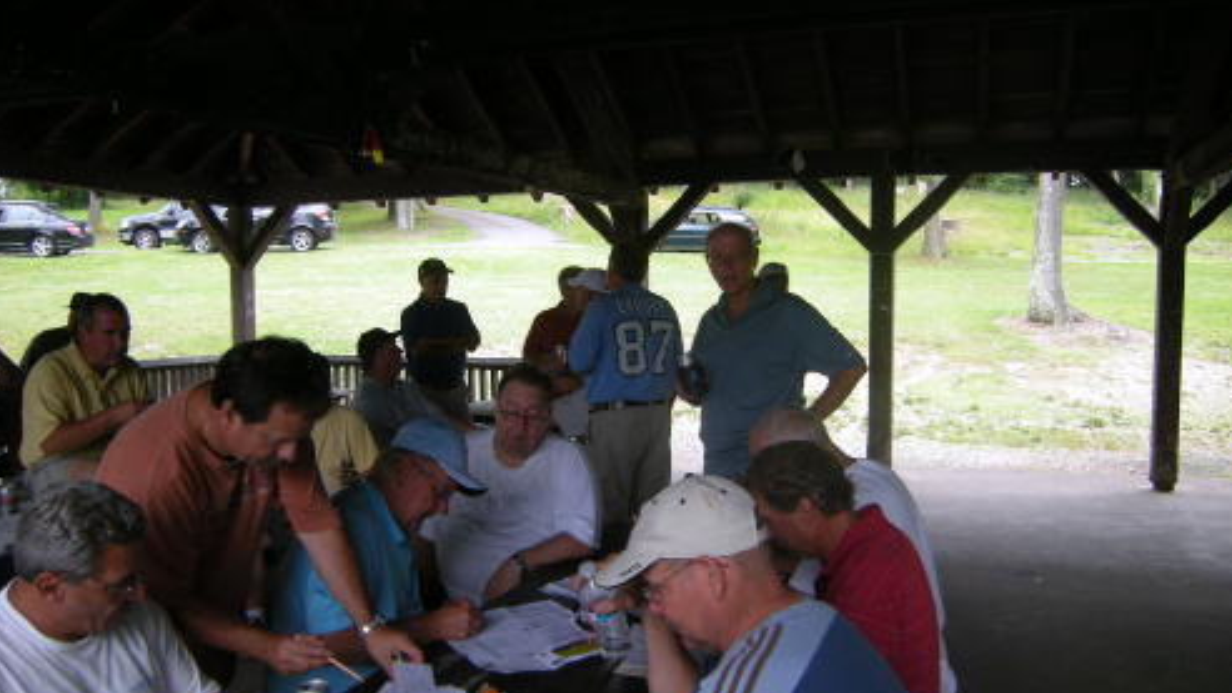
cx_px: 613
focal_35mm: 31
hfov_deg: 62.6
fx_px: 1013
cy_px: 399
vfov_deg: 37.7
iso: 103
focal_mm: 4.7
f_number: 2.8
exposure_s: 1/59.3
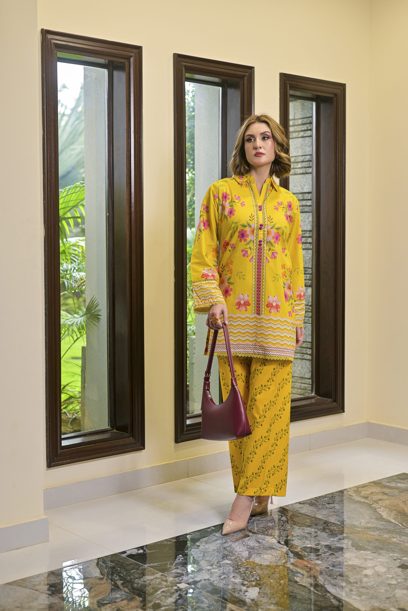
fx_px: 849
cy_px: 306
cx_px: 204
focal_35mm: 50
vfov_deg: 39.6
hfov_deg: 27.0
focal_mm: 50
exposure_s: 1/125
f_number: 2.8
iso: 320
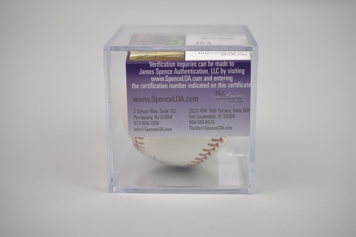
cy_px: 118
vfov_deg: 22.6
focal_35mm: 60
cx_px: 178
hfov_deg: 33.4
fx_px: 593
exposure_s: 1/50
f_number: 3.5
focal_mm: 40
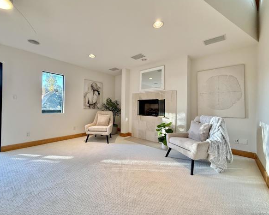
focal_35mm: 15
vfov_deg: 84.0
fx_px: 119
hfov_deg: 96.7
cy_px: 106
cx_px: 126
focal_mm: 2.22
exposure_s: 1/120
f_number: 2.2
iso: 250
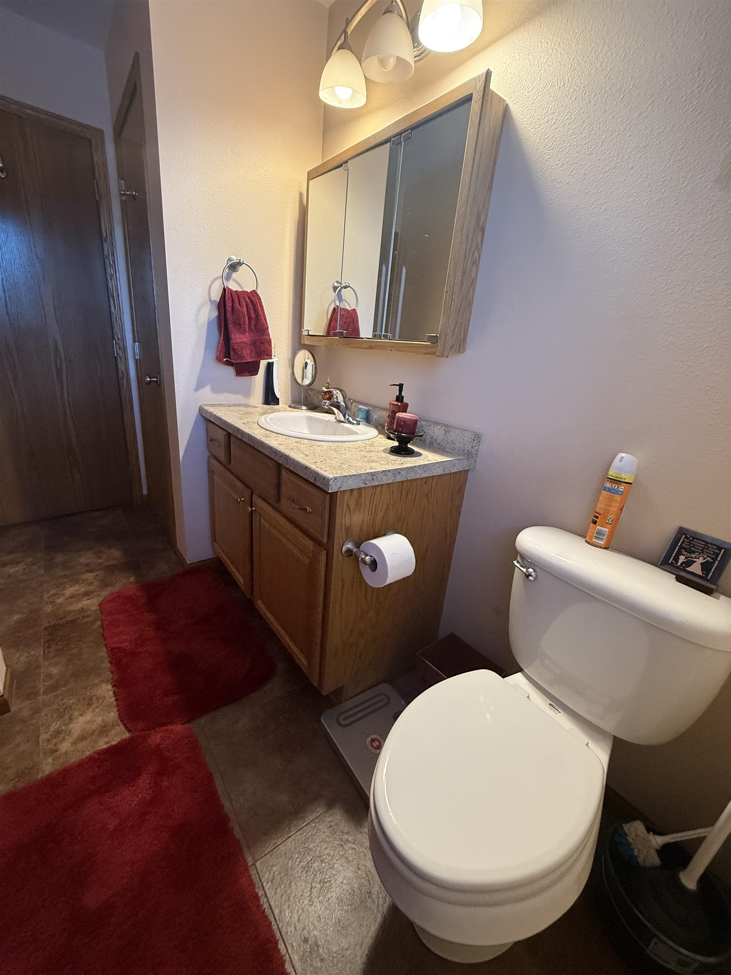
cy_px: 488
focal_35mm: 14
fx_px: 394
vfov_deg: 102.1
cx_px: 366
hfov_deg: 85.7
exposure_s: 1/60
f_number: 2.2
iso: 500
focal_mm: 2.22
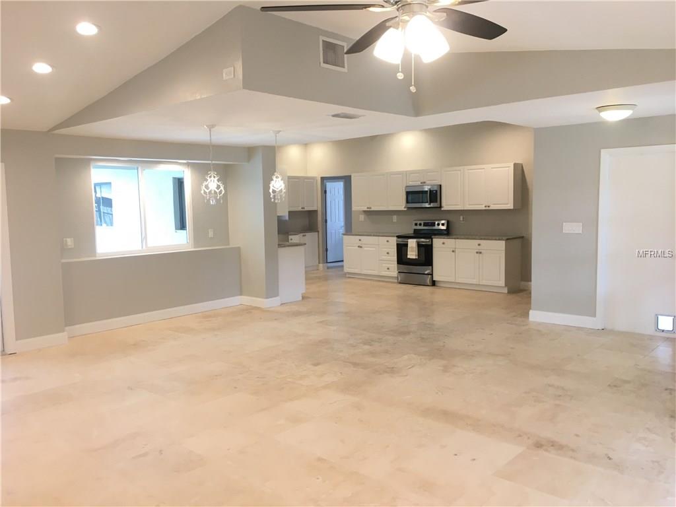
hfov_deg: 61.7
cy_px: 254
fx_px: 566
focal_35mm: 29
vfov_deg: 48.2
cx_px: 338
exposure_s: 1/30
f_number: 2.2
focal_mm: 4.15
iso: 64
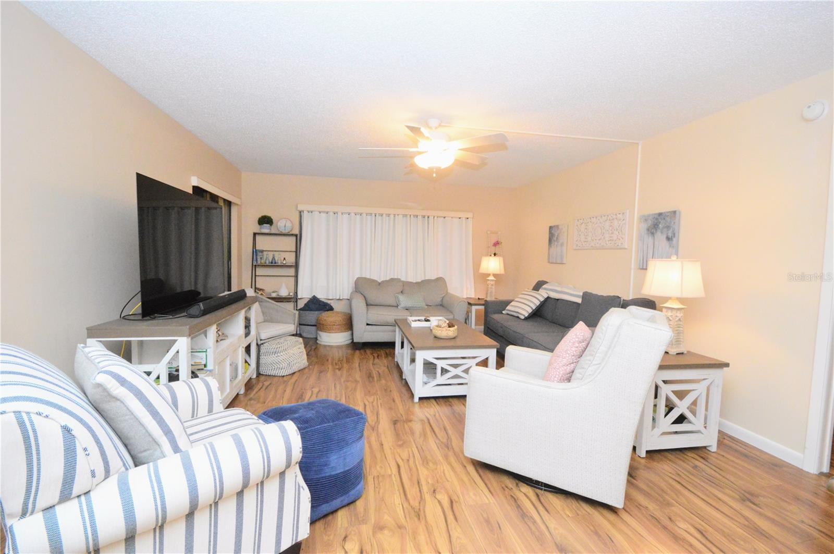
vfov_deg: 77.2
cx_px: 417
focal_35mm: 15
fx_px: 347
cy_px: 277
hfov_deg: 100.5
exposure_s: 1/160
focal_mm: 10
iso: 3200
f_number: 7.1
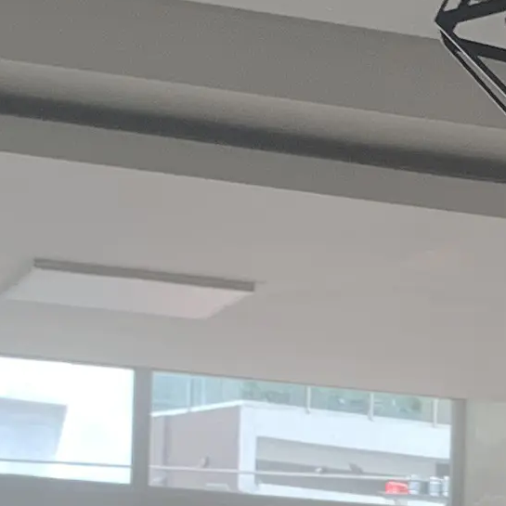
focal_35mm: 170
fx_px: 2811
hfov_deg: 10.0
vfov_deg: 9.9
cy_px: 839
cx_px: 712
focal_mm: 4.25
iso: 50
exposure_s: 1/120
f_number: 1.8
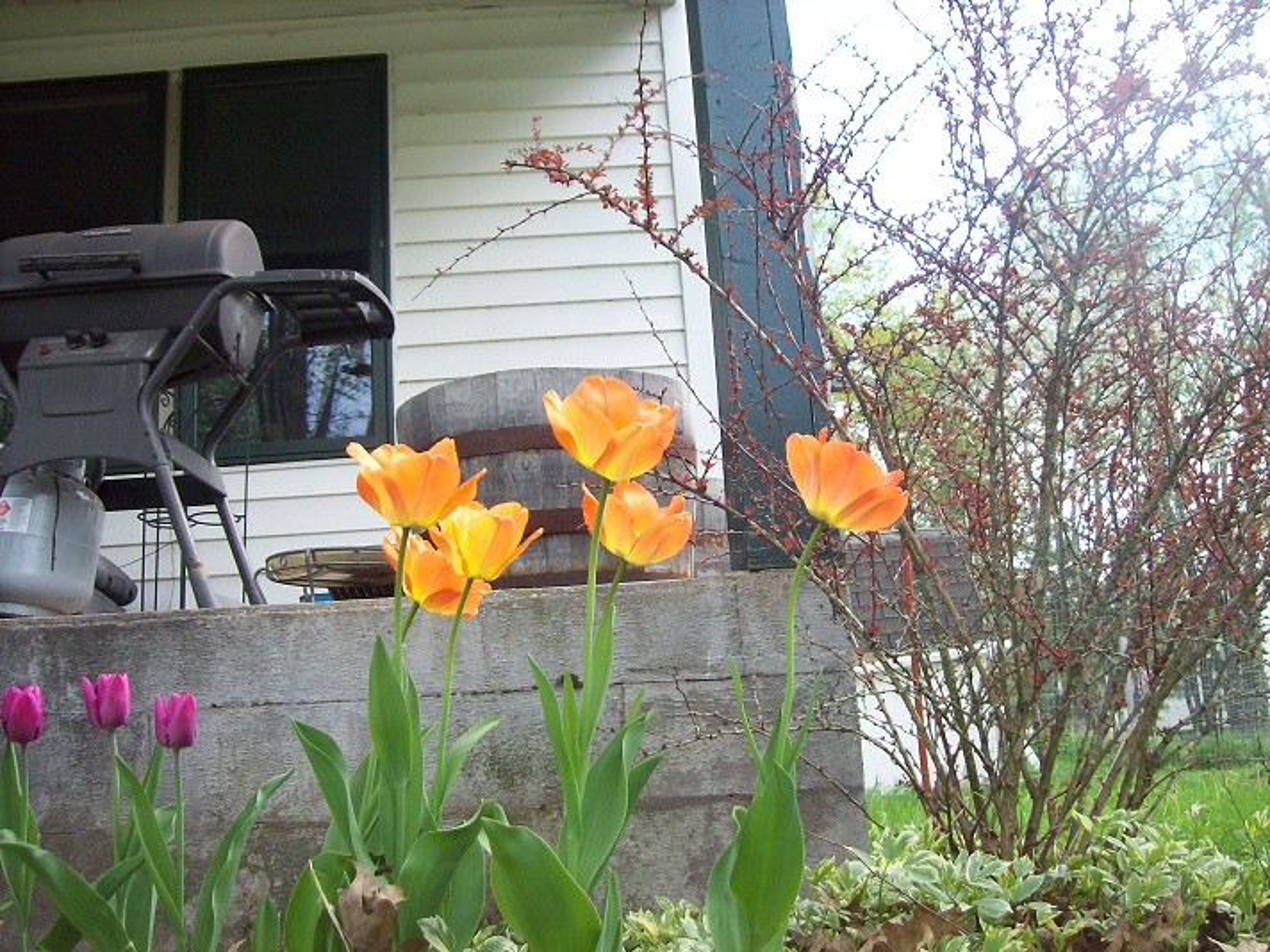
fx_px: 1321
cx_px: 635
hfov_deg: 51.4
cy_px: 476
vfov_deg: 39.7
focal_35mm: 36
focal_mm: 6
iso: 80
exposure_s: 1/313
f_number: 2.7
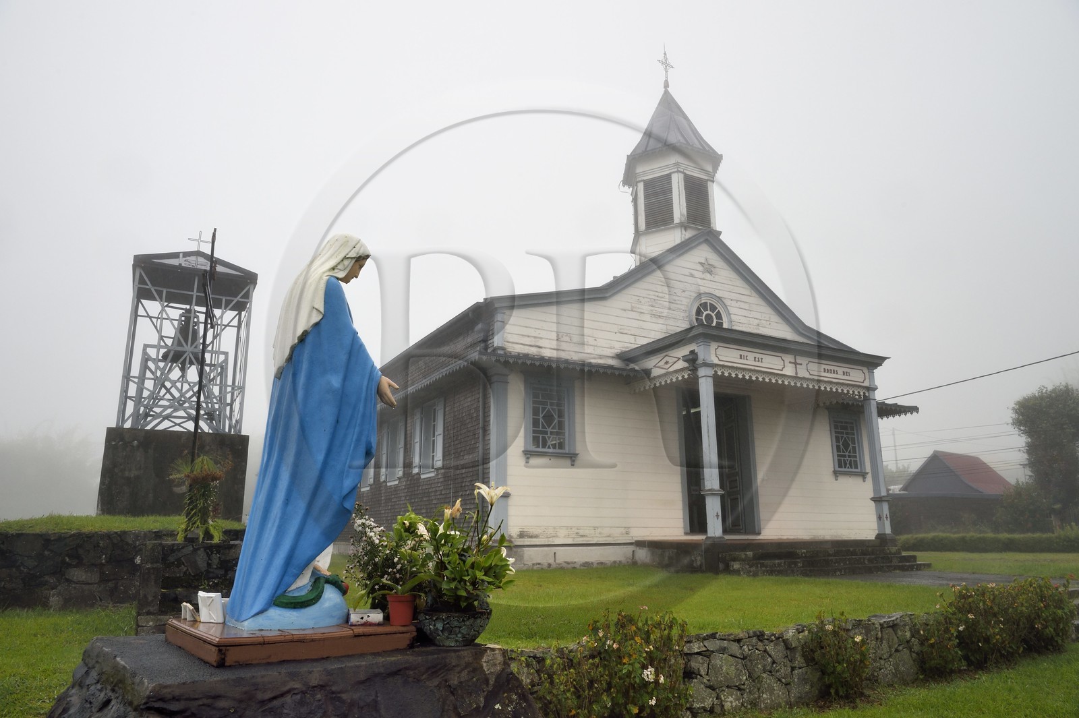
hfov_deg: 73.8
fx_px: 719
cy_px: 359
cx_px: 540
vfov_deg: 53.1
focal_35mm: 24
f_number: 14
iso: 400
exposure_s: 1/160
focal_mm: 24
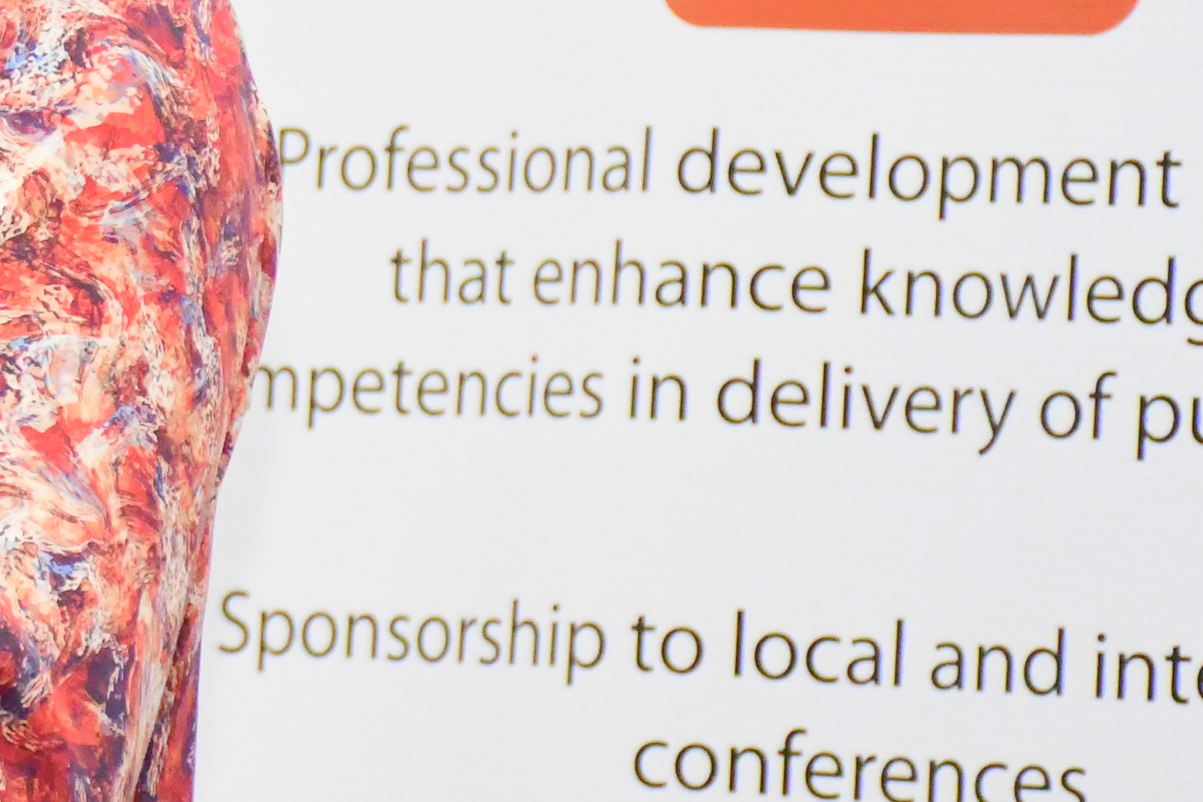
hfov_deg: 5.4
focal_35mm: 381
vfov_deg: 3.6
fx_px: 12730
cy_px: 64
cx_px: -374
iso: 4000
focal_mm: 85
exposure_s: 1/160
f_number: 6.3
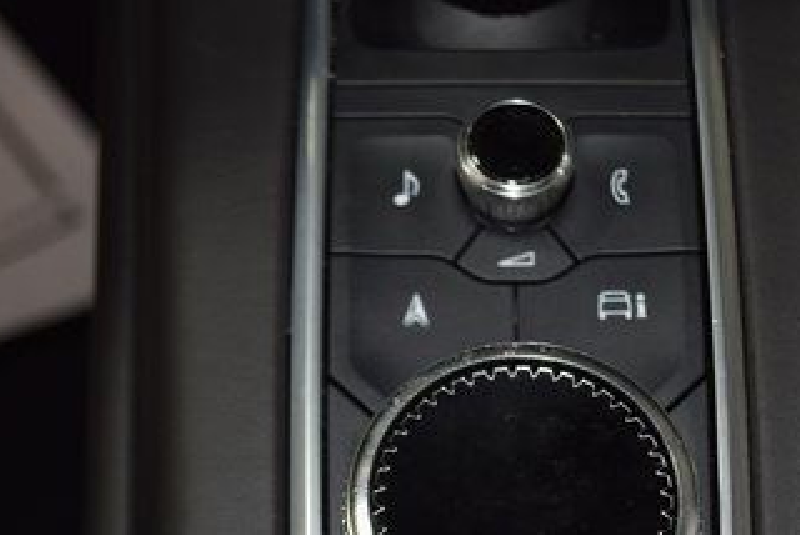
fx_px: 1735
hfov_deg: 25.9
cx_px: 498
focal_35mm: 78
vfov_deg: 17.3
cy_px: 451
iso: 360
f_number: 4.2
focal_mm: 26
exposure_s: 1/30
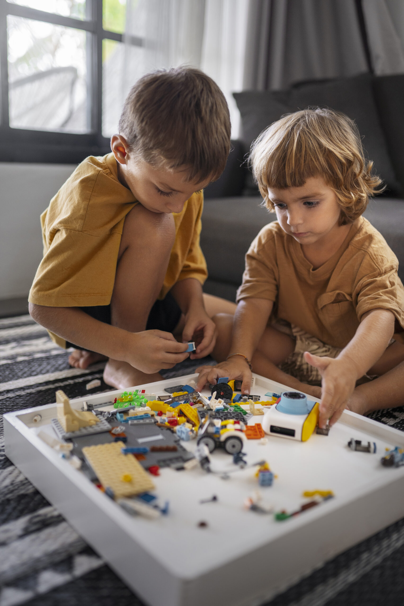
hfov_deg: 37.9
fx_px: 589
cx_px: 202
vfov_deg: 54.4
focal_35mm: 35
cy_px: 303
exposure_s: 1/125
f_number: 1.8
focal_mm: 35
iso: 800
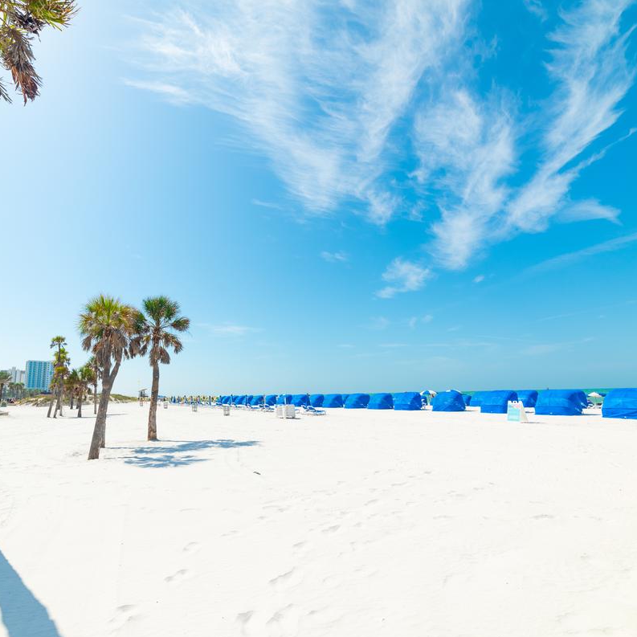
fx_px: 375
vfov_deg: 80.7
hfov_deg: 79.5
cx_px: 247
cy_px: 321
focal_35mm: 18
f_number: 7.1
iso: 64
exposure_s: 1/500
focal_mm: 14
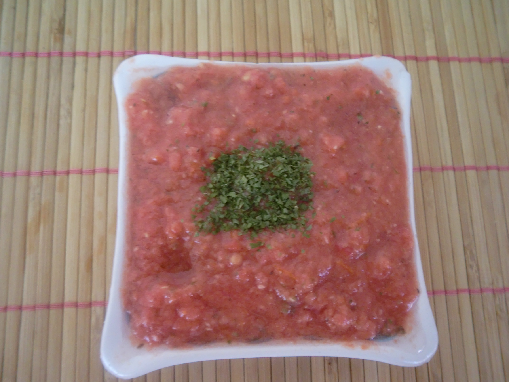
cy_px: 191
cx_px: 254
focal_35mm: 28
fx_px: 412
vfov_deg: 49.7
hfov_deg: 63.4
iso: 400
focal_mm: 4.65
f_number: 2.6
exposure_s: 1/20
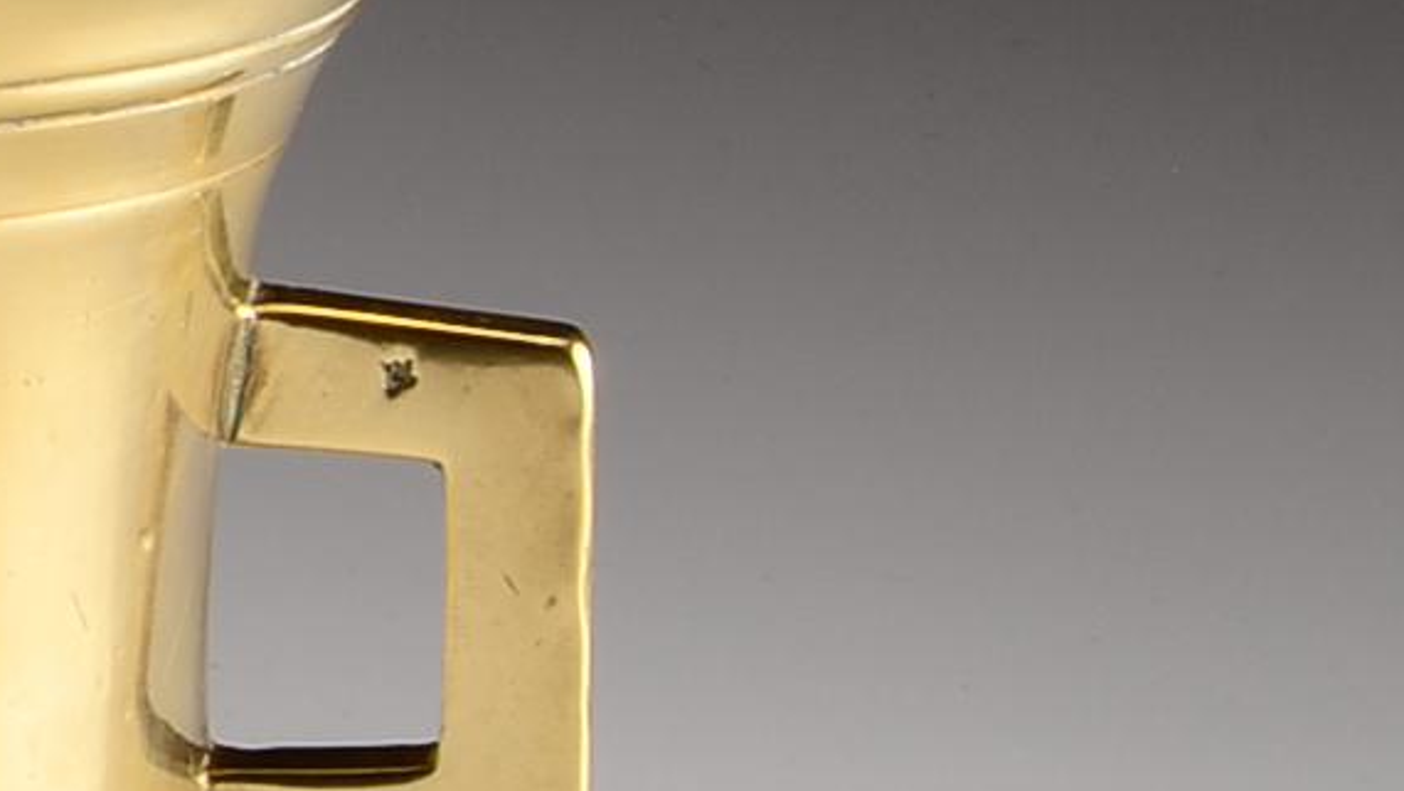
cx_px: -702
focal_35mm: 420
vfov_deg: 2.9
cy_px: -25
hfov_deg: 5.1
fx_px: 15640
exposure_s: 1/200
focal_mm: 62
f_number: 22
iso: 100
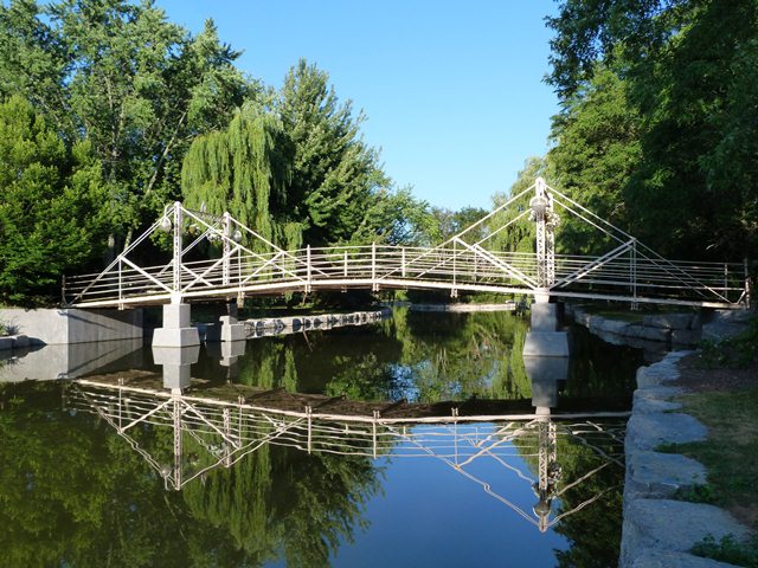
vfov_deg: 46.8
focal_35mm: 30
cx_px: 379
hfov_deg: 60.0
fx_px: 657
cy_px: 284
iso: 125
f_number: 4.5
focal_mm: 5.3
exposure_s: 1/250
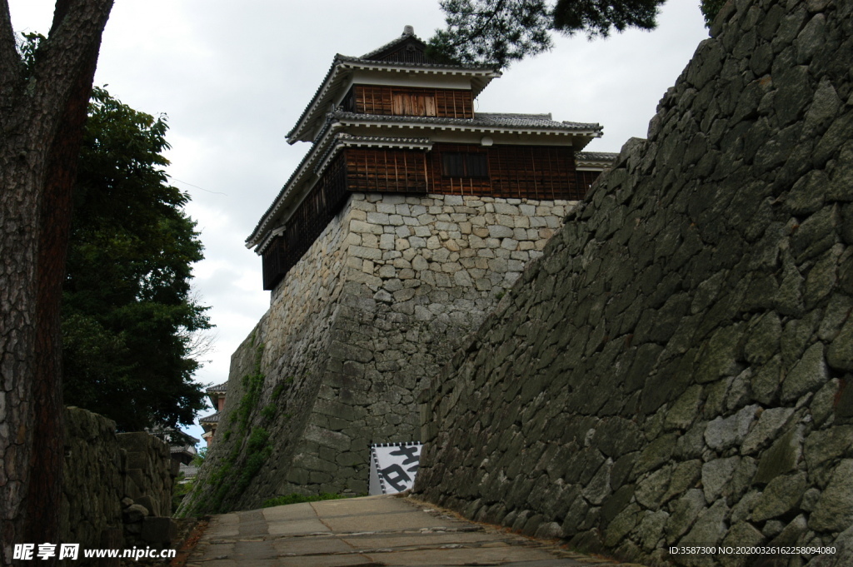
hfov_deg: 38.9
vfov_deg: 26.4
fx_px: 1207
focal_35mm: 51
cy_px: 284
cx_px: 426
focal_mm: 34
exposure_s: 1/250
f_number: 8
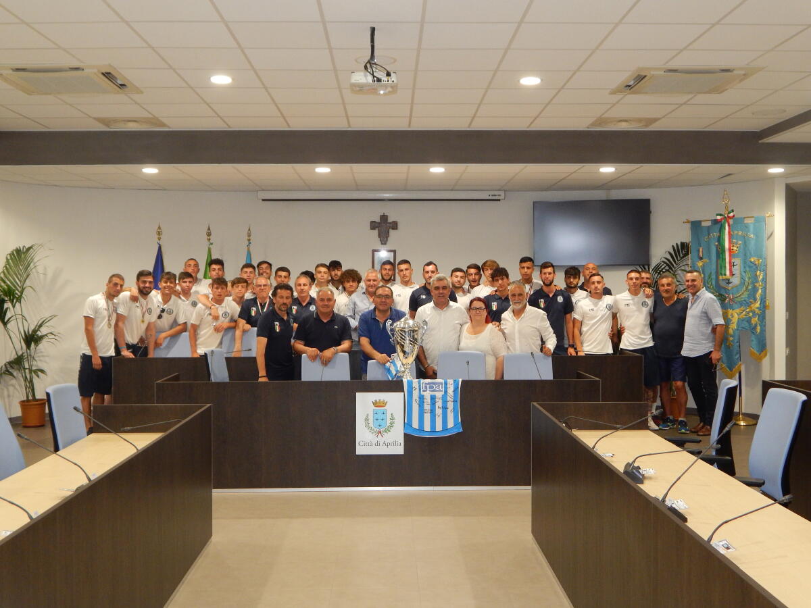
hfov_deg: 49.0
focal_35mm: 38
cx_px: 406
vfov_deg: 37.7
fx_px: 890
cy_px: 304
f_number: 3.4
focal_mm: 6.8
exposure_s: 1/30
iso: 280
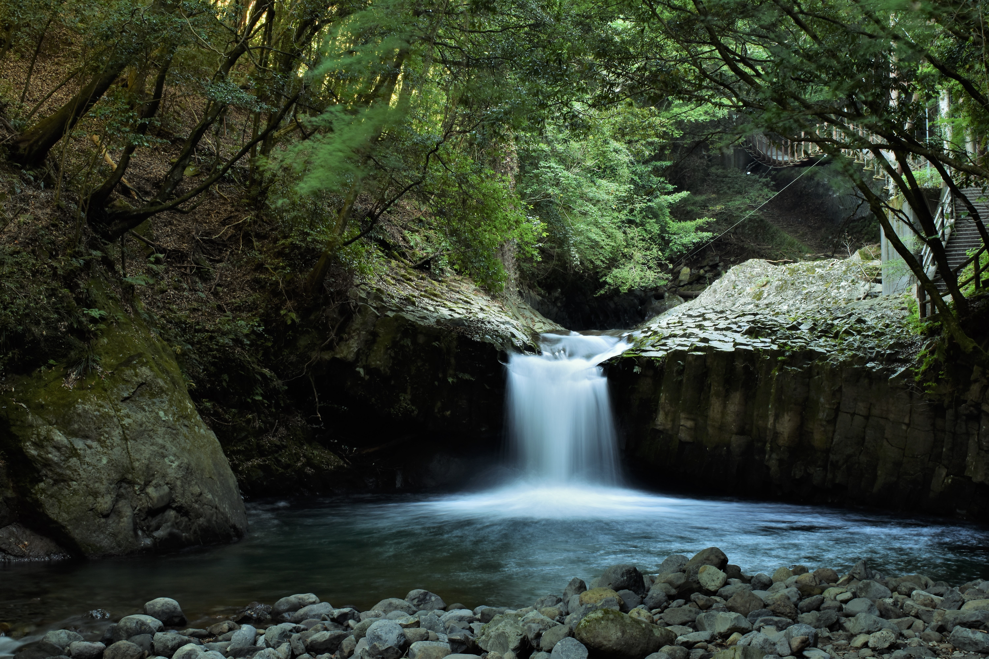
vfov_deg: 26.5
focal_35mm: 51
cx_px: 494
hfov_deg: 38.9
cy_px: 330
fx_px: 1401
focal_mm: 34
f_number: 20
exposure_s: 2
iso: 100
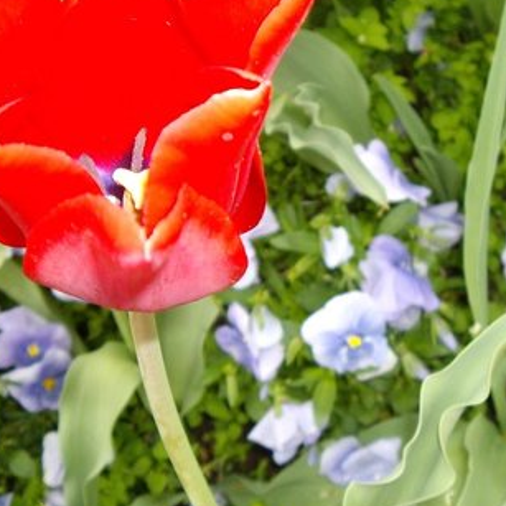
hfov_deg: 24.5
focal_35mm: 70
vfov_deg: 24.7
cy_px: 239
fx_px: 1158
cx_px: 348
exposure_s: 1/100
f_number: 2.7
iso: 100
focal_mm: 6.2
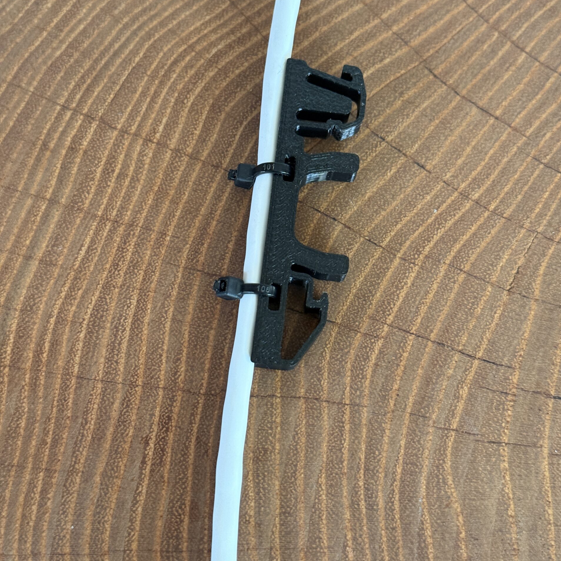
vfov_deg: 30.0
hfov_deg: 30.0
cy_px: 246
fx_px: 1045
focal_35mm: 57
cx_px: 282
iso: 250
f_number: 1.78
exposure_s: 1/54
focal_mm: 6.76
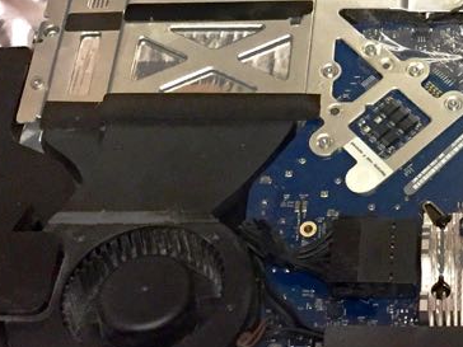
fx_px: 1364
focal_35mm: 102
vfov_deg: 14.0
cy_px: -83
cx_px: 490
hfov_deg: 18.6
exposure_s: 1/30
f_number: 2.2
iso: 200
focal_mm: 4.15
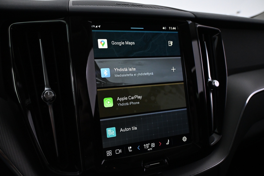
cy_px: 88
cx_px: 132
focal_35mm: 31
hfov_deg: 60.7
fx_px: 225
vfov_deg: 42.6
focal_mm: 20.5
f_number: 3.8
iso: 3200
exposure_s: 1/125
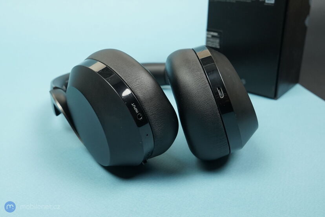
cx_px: 162
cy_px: 108
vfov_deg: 43.6
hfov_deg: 61.9
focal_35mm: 30
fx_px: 271
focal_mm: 30
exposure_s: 1/80
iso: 2000
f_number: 9
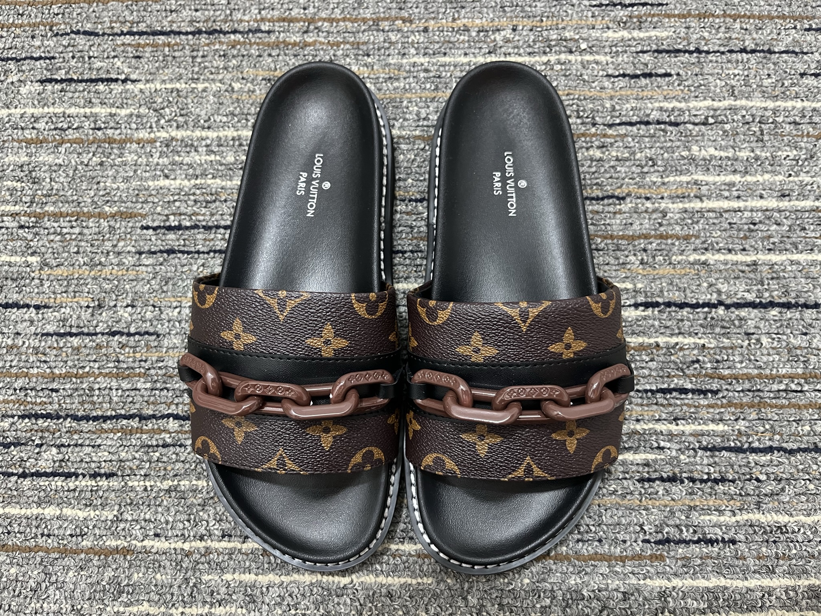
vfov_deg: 53.1
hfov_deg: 67.3
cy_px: 308
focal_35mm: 26
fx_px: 617
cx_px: 410
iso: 320
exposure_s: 1/60
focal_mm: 5.1
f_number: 1.6
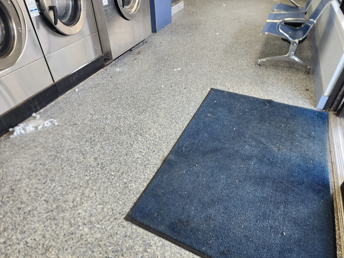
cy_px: 129
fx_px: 229
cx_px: 172
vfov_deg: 58.9
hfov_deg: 73.9
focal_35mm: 23
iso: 125
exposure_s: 1/120
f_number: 1.8
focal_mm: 6.4
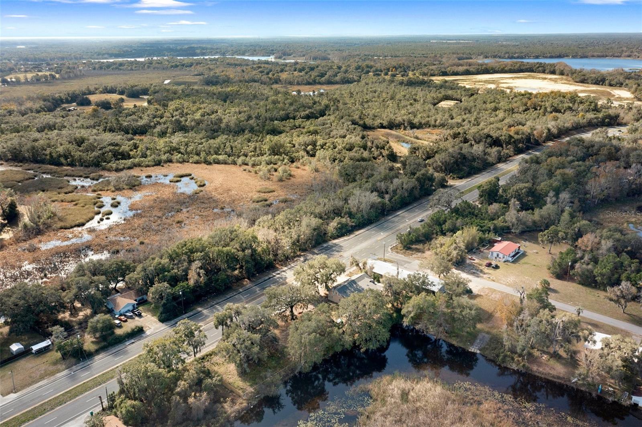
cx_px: 321
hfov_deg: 65.5
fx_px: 499
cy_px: 214
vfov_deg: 46.4
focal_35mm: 28
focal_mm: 10.26
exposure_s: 1/160
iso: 100
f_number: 5
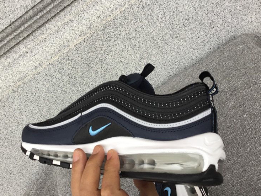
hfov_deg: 48.9
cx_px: 124
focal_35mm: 38
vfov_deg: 37.7
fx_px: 287
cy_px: 108
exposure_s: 1/50
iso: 32
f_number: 2.4
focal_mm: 3.3
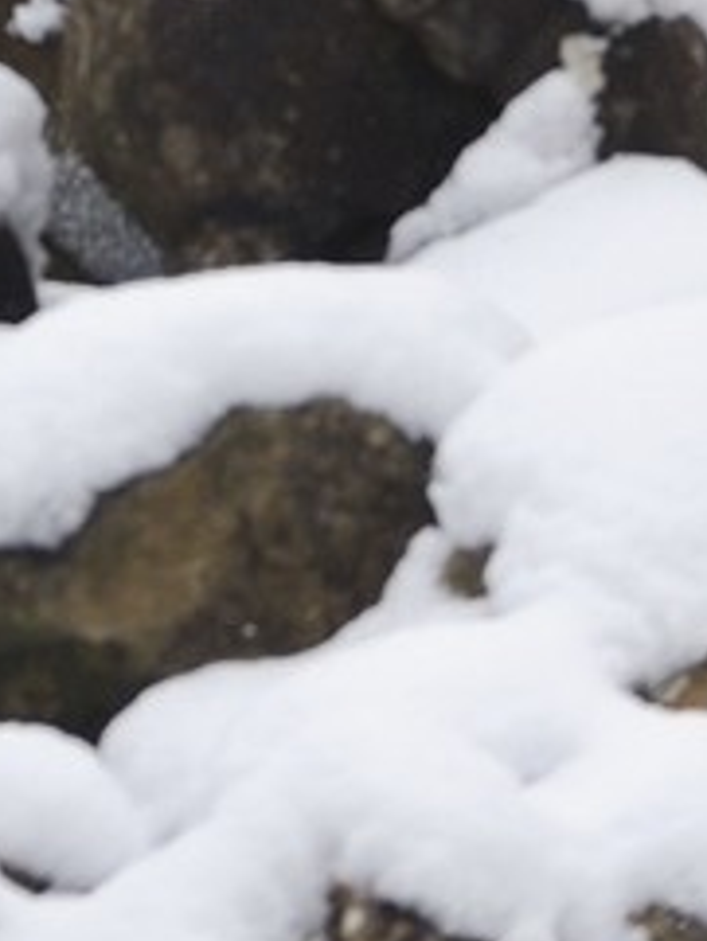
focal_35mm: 1277
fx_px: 34745
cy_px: -1601
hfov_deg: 1.2
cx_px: -1195
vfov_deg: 1.5
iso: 400
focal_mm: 200
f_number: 8
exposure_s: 1/160
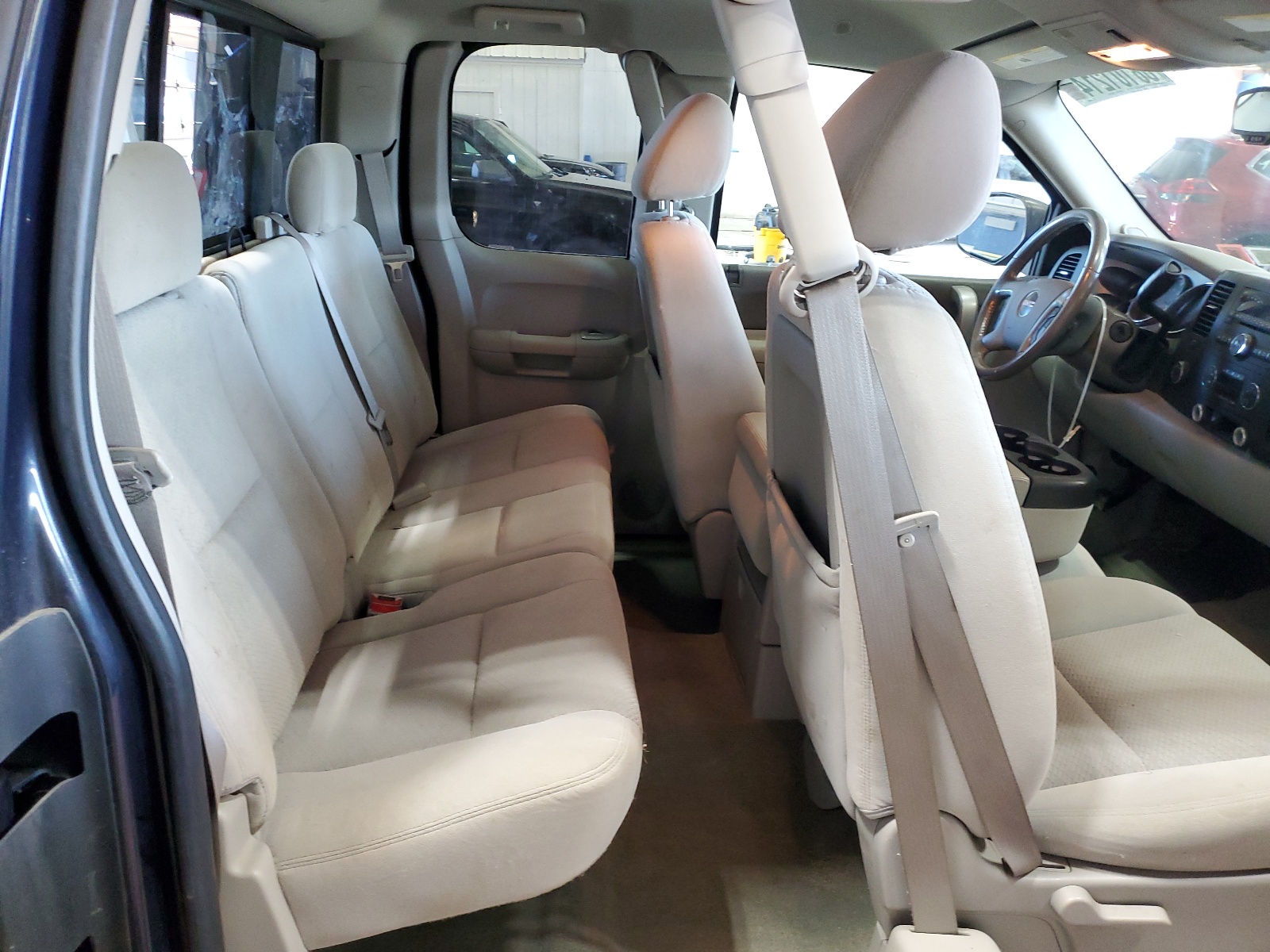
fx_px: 954
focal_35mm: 26
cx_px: 635
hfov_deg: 67.3
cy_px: 476
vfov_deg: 53.1
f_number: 1.5
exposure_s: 1/60.2
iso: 259
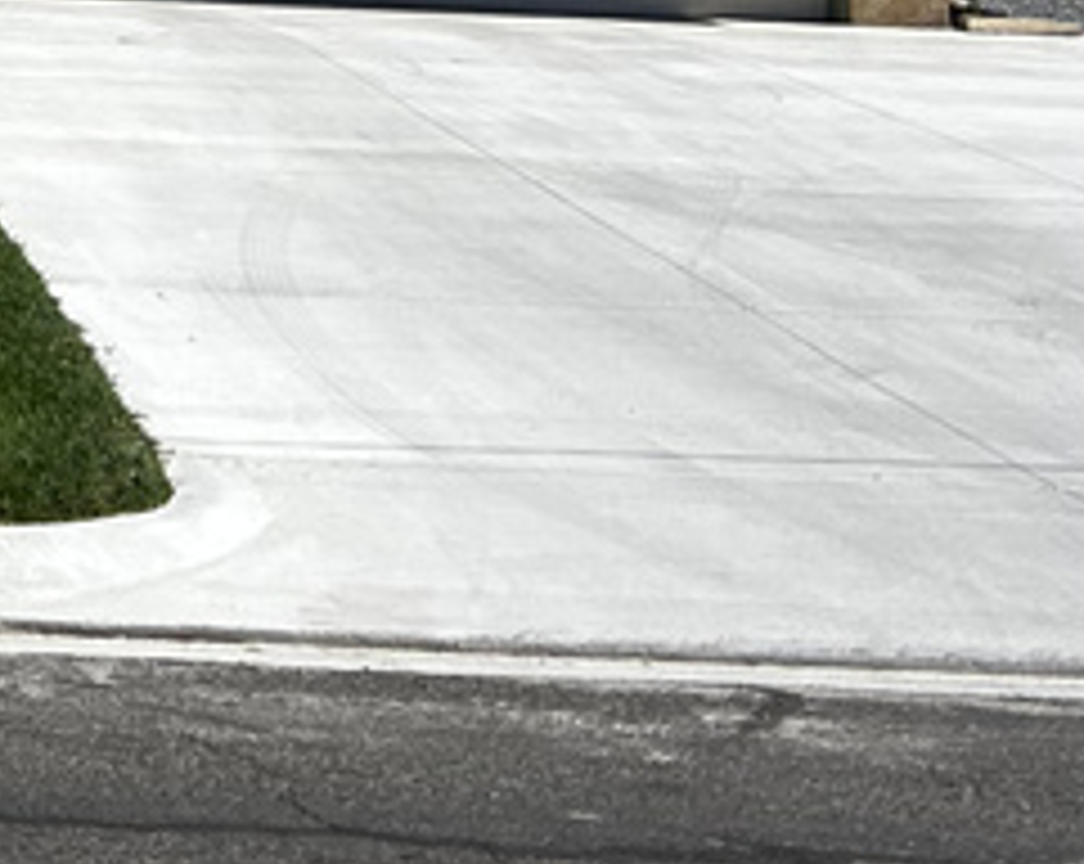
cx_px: -868
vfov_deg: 13.2
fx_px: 3459
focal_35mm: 108
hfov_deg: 15.3
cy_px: -522
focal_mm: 5.7
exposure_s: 1/3704
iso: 50
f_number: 1.5
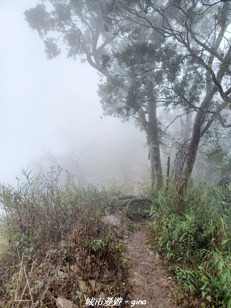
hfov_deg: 54.9
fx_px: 222
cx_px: 116
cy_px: 154
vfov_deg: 69.4
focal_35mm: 25
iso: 40
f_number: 1.8
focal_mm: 4.6
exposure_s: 1/59
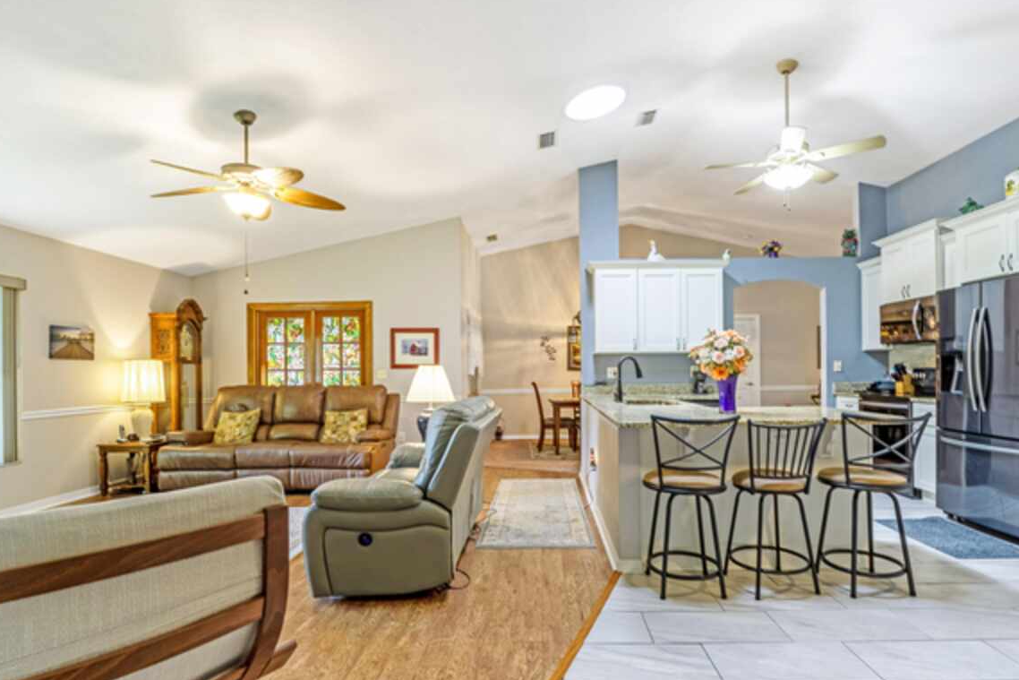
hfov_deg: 88.2
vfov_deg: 65.6
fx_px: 525
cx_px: 533
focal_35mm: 19
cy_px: 377
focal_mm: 11
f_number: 9
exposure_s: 1/40
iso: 200
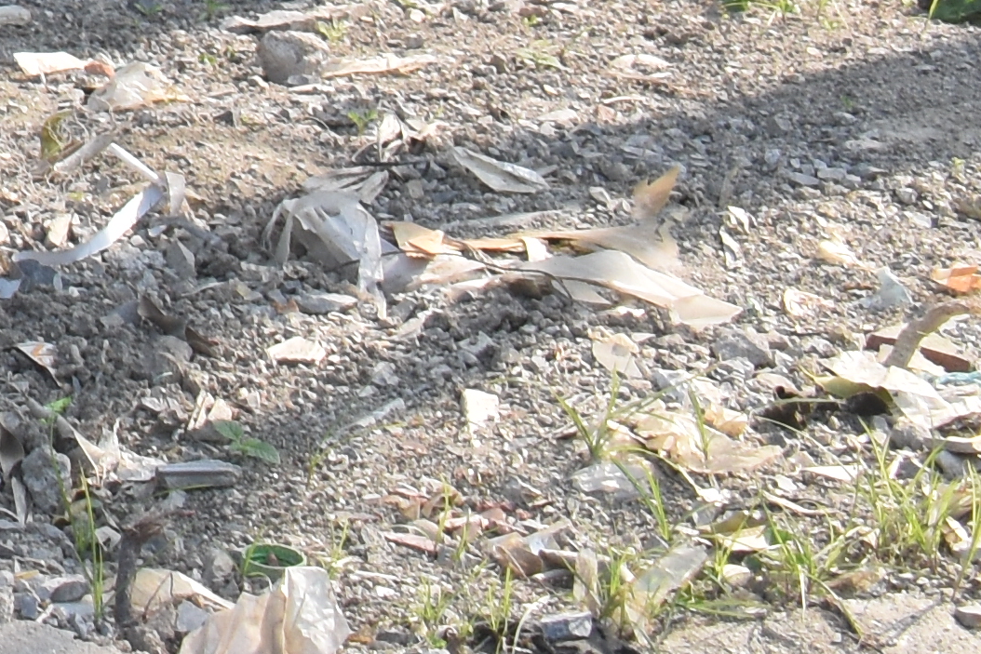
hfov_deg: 7.8
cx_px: -1634
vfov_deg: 5.5
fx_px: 6513
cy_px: -1146
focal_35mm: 239
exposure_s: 1/250
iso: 250
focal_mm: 28
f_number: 8
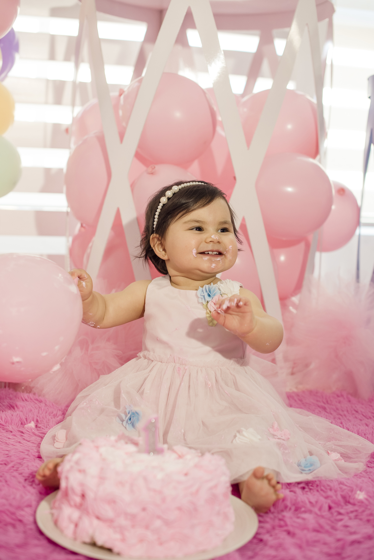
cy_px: 280
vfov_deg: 39.6
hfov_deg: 27.0
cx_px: 187
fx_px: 779
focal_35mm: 50
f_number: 2.8
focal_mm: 50
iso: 800
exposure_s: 1/200
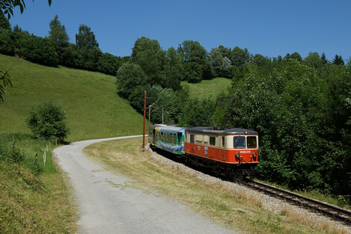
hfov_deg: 53.1
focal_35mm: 36
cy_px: 117
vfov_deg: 36.9
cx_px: 176
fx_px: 351
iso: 200
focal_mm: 24
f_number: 8
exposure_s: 1/800
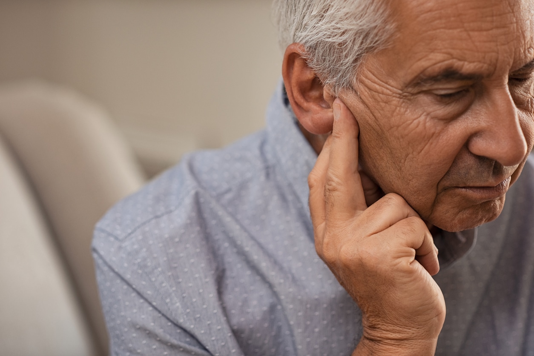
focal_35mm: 105
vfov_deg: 13.1
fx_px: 1558
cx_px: 267
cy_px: 178
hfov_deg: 19.4
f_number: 2.8
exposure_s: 1/160
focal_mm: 105
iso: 400
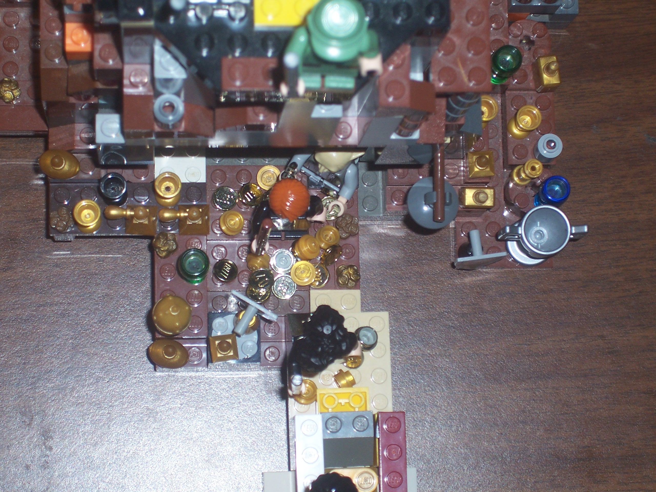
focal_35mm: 102
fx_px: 1933
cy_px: 246
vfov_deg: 14.5
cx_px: 328
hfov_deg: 19.3
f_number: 4.6
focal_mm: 16.8
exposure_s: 1/90
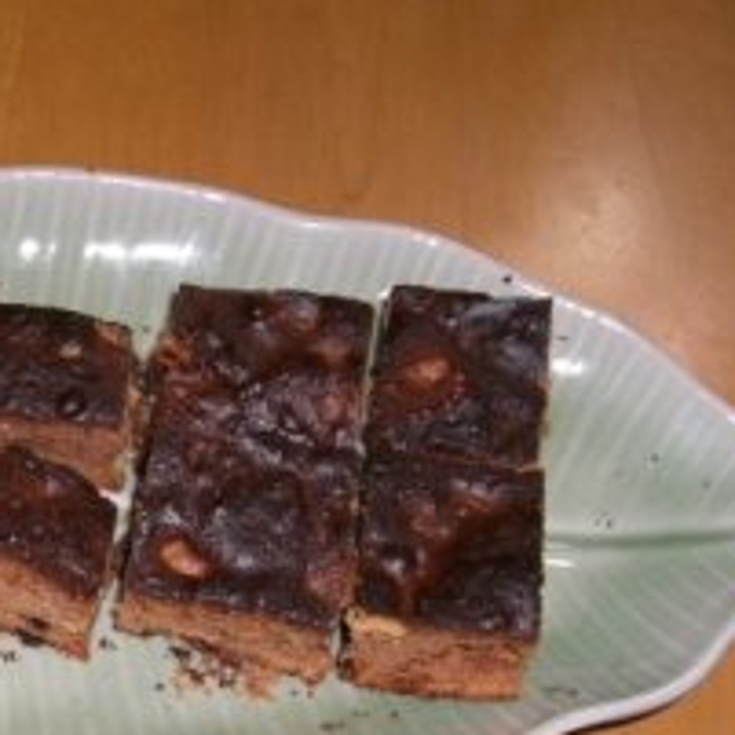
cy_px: 541
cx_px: 26
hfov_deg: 22.3
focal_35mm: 75
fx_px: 1802
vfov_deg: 22.9
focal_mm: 6.2
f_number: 2.7
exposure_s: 1/60
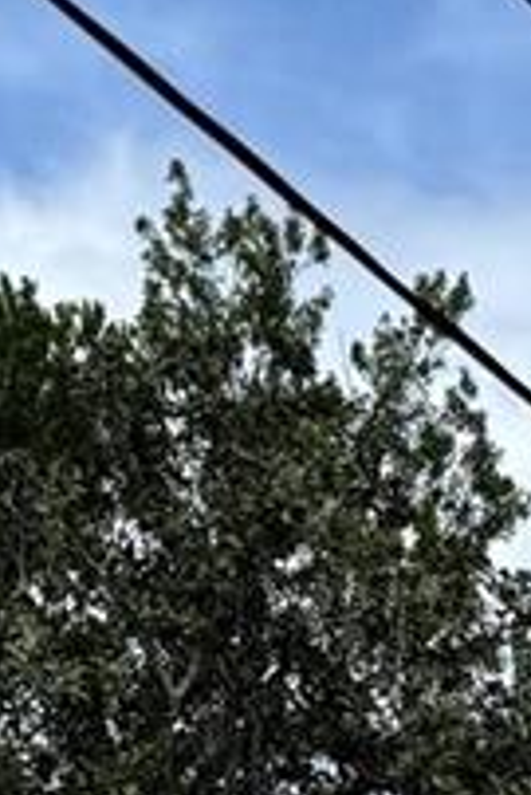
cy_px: 1460
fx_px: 3269
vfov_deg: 12.6
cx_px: 948
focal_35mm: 148
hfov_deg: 8.9
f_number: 1.78
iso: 80
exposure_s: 1/4049
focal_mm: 6.76
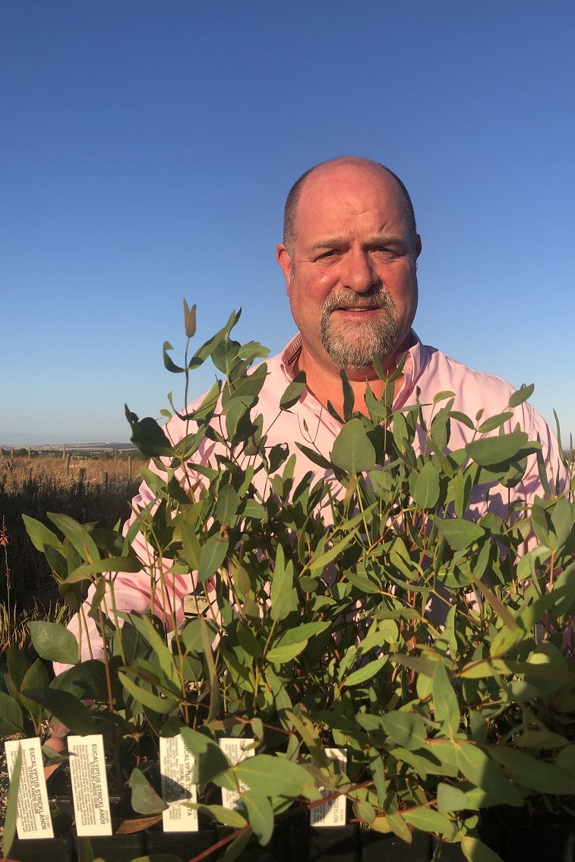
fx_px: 718
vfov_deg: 61.9
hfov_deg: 43.6
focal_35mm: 30
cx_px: 319
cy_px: 427
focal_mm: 3.99
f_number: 1.8
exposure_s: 1/1412
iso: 20
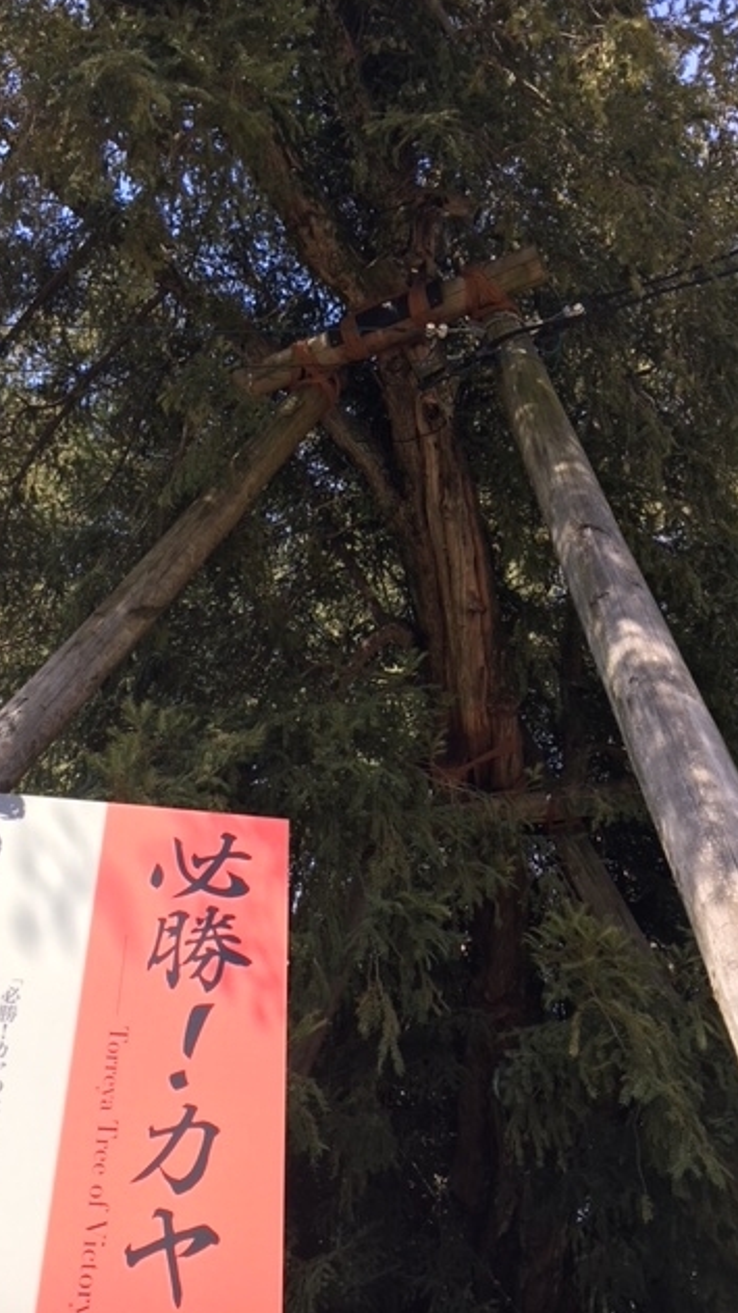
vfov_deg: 61.0
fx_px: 1114
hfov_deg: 36.5
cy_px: 650
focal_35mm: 32
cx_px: 301
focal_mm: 4.15
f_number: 2.2
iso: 25
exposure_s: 1/591
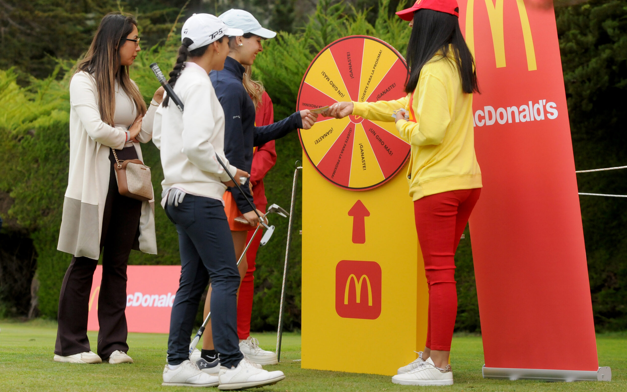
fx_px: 2102
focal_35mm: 123
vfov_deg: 10.7
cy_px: 184
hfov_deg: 17.0
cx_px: 315
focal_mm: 80
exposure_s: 1/2500
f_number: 4
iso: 800
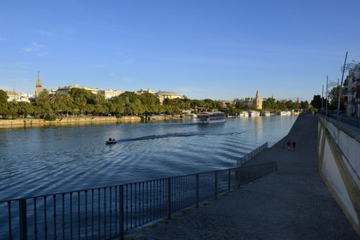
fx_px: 290
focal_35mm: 29
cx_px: 180
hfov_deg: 63.7
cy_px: 120
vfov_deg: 45.0
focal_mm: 29
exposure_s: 1/160
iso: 200
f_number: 13
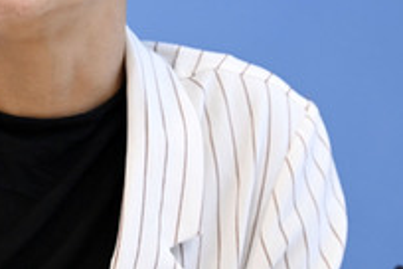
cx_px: 7
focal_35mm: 332
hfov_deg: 6.2
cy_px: -26
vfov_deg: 4.1
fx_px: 3716
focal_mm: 150
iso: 4000
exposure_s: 1/500
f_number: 5.6
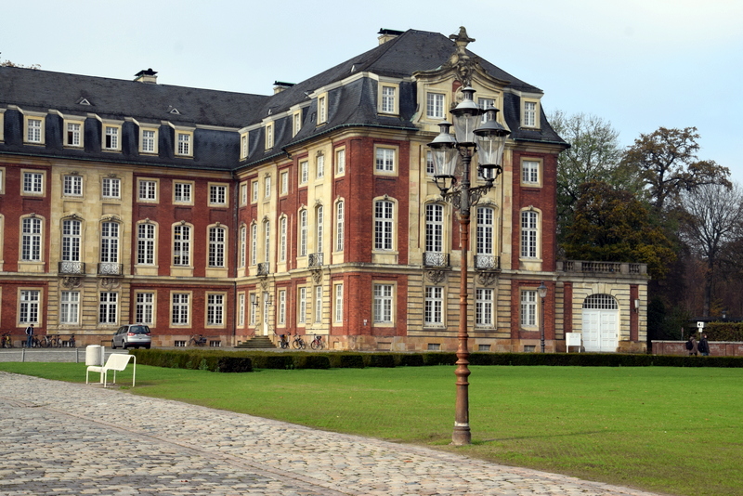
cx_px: 372
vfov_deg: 22.6
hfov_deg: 33.4
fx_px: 1239
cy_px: 248
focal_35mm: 60
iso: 400
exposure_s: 1/250
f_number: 10
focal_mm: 40
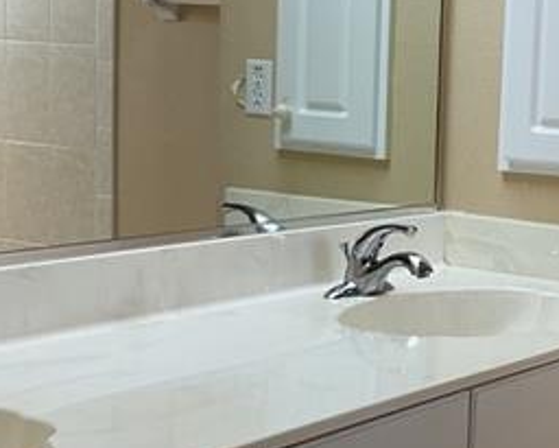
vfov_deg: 18.1
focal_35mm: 85
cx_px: 513
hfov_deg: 21.9
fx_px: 1407
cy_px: 199
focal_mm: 3
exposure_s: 1/120
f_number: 1.8
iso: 32
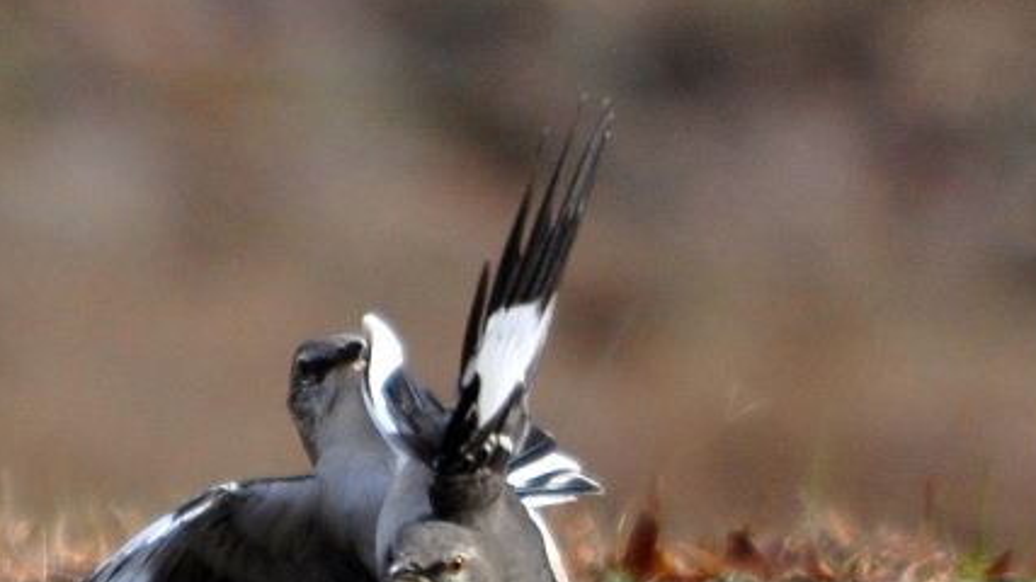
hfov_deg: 1.8
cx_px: 403
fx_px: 32327
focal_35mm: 1177
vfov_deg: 1.0
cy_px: 449
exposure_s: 1/1000
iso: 560
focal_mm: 500
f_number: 6.3
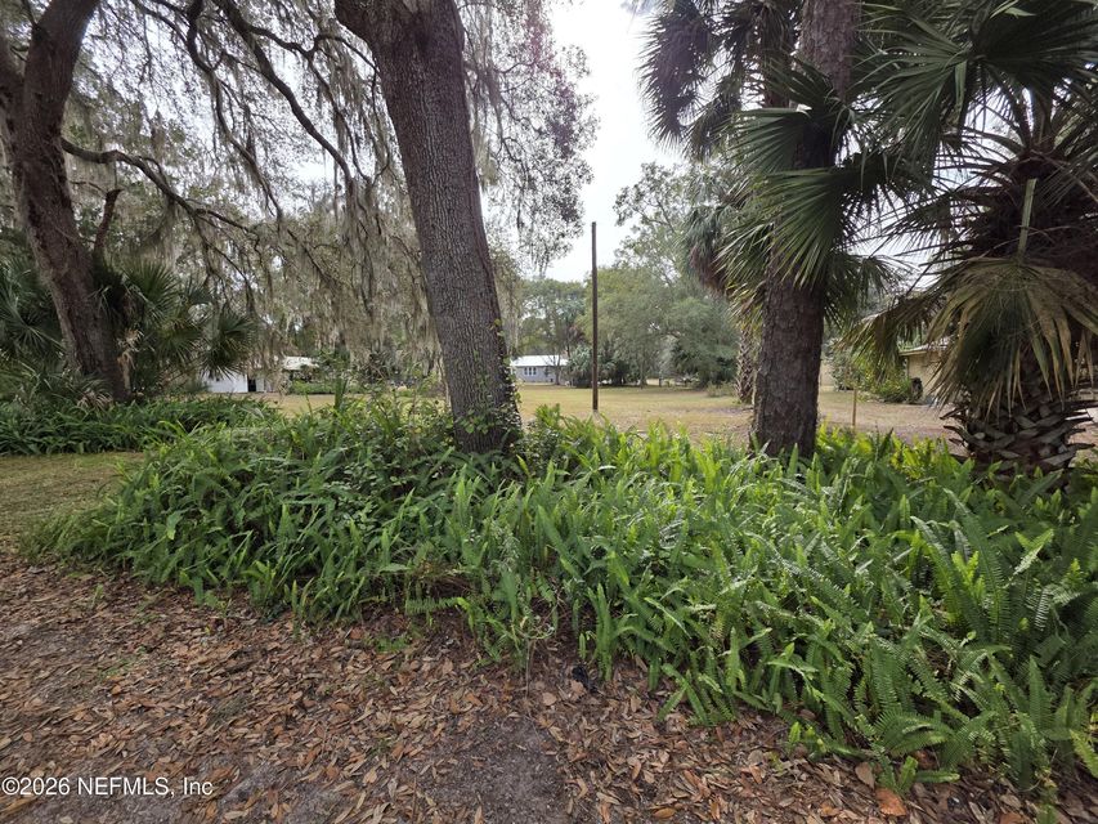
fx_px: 412
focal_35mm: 13
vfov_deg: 89.9
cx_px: 549
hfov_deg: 106.2
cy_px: 412
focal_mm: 2.2
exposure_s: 1/594
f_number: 1.9
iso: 40
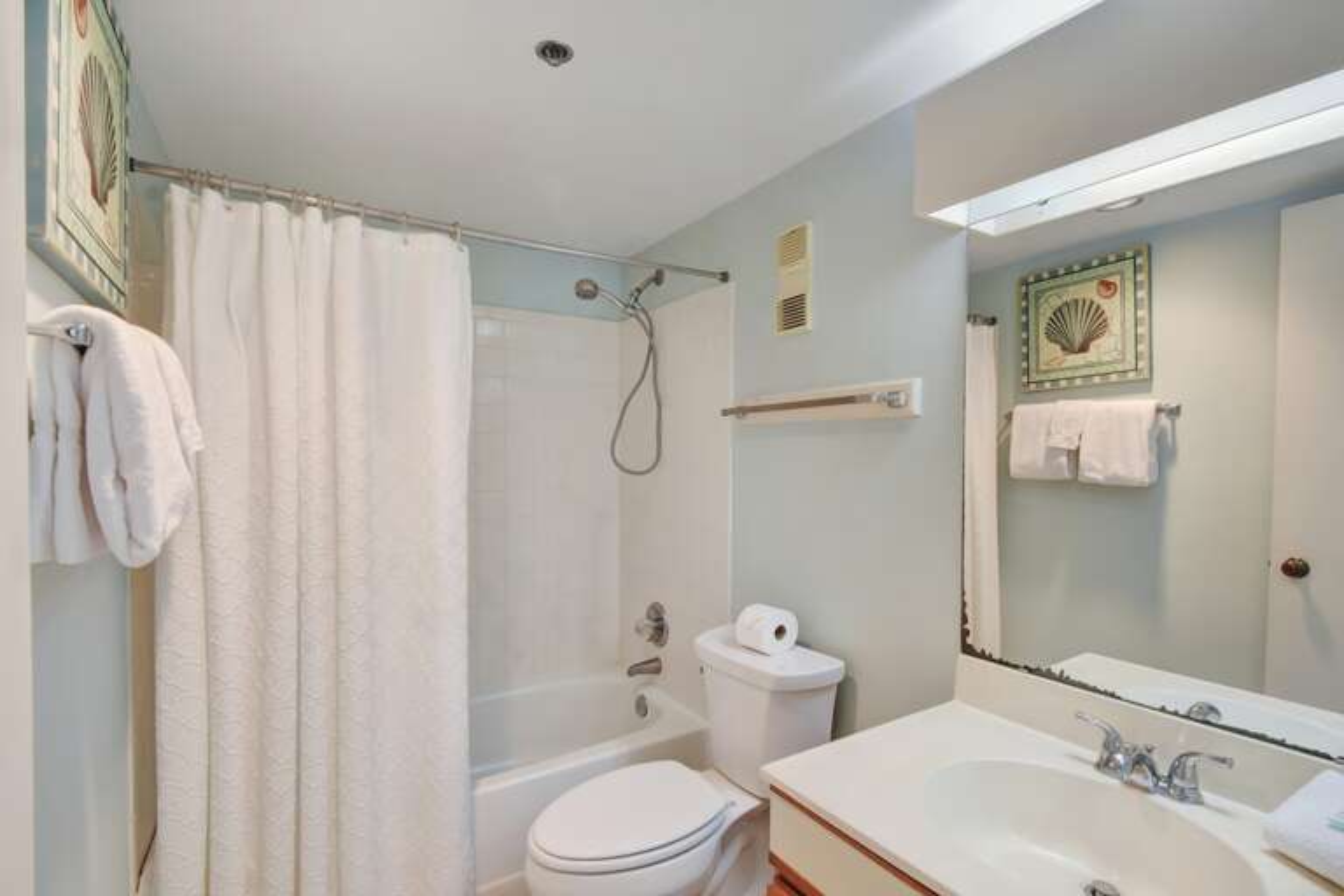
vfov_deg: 72.1
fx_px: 616
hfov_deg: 95.0
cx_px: 672
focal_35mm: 16
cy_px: 448
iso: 400
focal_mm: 11
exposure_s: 1/5
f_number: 8
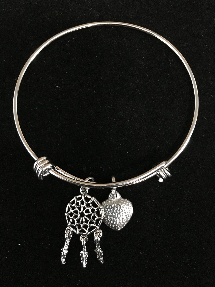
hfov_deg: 48.2
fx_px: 240
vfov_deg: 61.7
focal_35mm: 29
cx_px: 108
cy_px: 144
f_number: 2.2
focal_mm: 4.15
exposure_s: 1/15
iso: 320
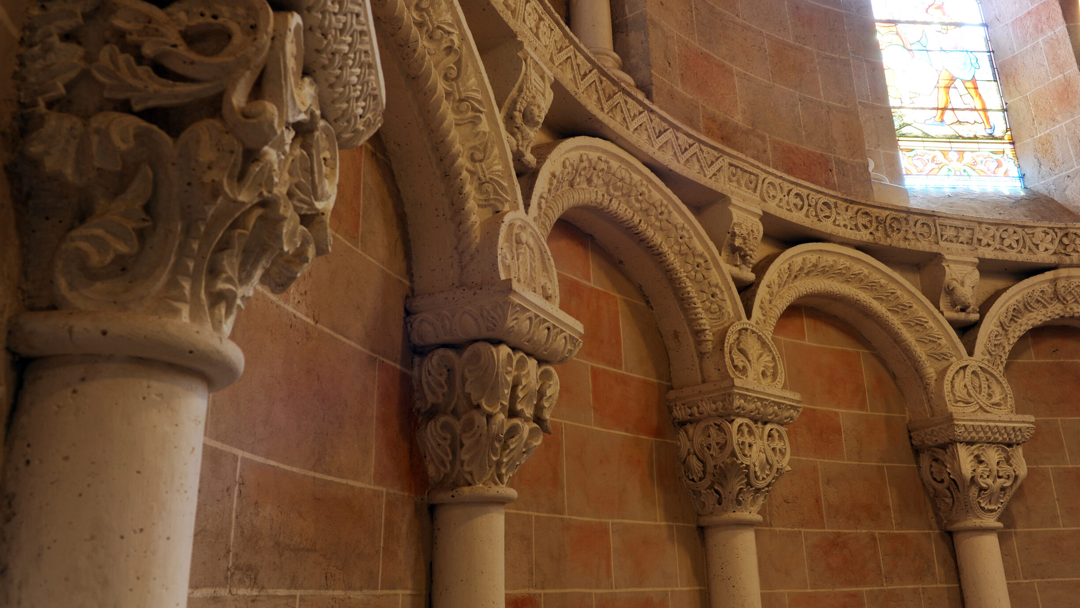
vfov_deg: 35.5
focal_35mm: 33
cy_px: 243
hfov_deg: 59.5
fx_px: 945
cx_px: 534
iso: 200
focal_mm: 31
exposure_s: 1/6
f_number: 8
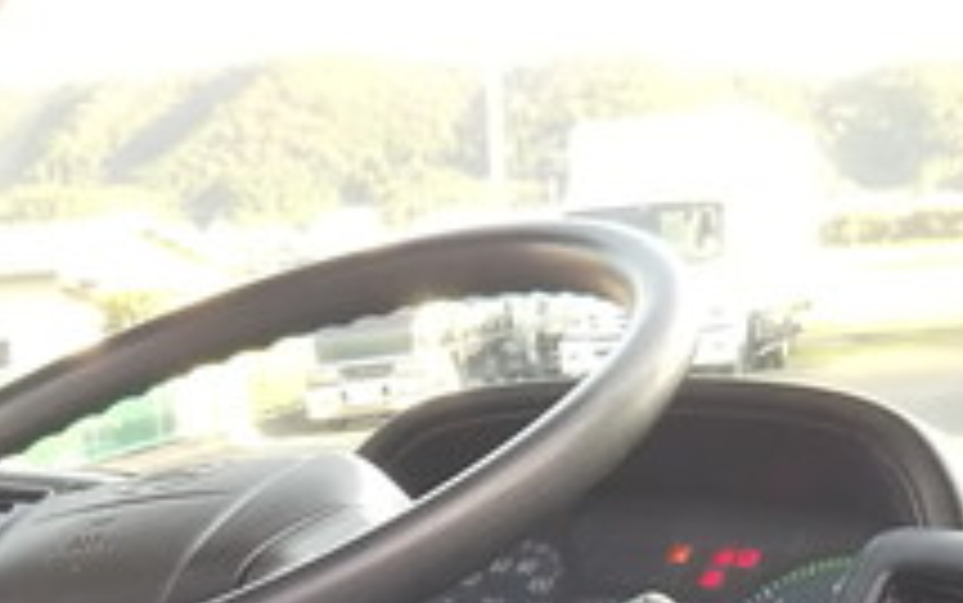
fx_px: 2495
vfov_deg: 12.6
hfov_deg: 21.8
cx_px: 482
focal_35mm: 95
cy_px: 1076
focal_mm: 4
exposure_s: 1/60
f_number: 2.2
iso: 32
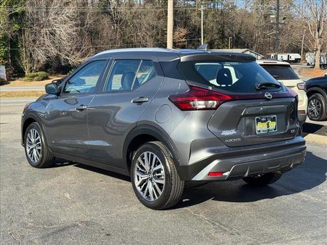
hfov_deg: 39.7
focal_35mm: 48
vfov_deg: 30.3
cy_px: 122
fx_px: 453
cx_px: 164
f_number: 1.78
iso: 64
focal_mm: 6.76
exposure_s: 1/1984
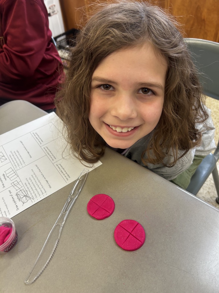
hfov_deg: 53.1
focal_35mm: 26
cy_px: 146
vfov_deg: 67.3
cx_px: 110
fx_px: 219
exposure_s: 1/60
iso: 80
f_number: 1.5
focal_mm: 5.7
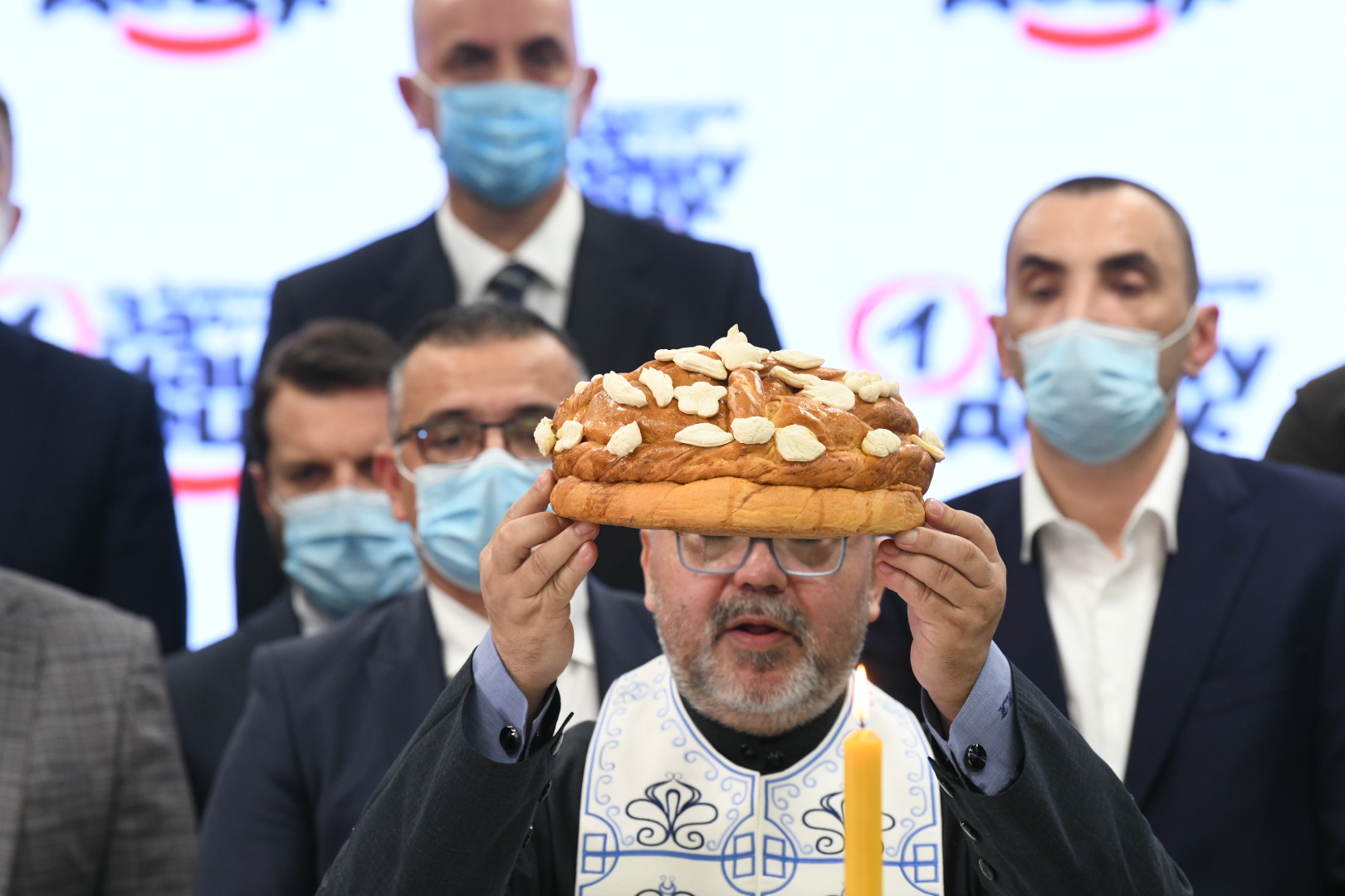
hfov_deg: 10.3
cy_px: 448
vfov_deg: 6.9
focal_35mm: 200
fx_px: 7472
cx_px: 672
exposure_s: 1/125
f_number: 5.6
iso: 2000
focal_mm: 200
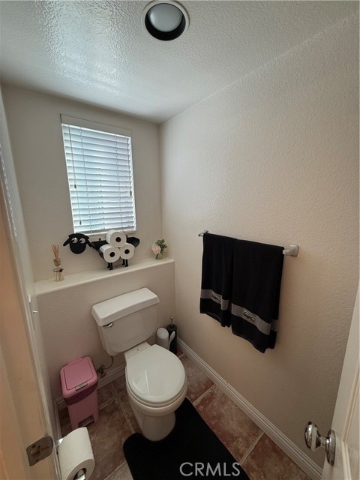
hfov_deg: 85.7
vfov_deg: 102.1
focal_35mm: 14
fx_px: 194
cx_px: 180
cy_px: 240
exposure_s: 1/120
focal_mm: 2.22
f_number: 2.2
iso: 100
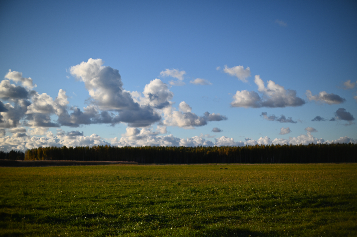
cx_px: 178
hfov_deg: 39.6
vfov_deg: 27.0
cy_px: 118
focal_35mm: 50
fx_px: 495
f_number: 1.4
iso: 100
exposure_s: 1/8000
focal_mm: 50
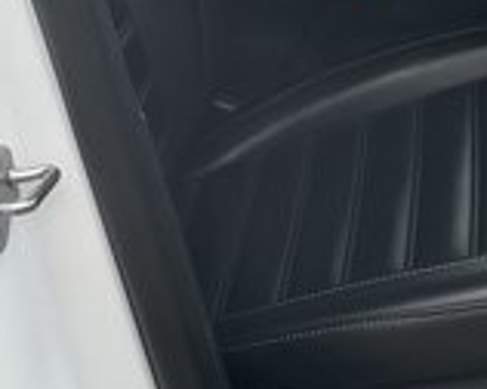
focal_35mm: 111
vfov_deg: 13.8
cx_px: 499
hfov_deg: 16.9
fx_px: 1598
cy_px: 108
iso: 20
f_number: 1.8
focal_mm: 3.99
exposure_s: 1/40
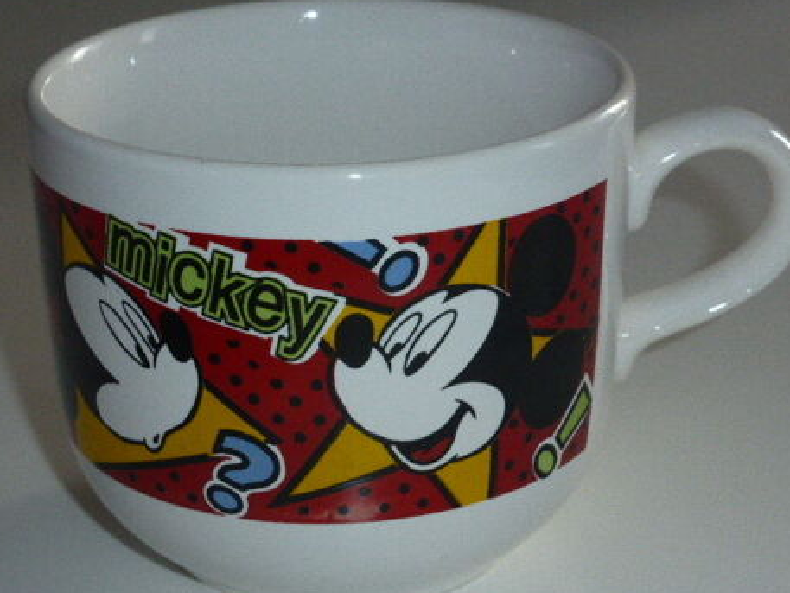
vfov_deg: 17.8
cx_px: 387
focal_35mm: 83
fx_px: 1895
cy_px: 303
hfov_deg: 23.6
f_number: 5
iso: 400
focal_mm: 13.3
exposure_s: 1/60
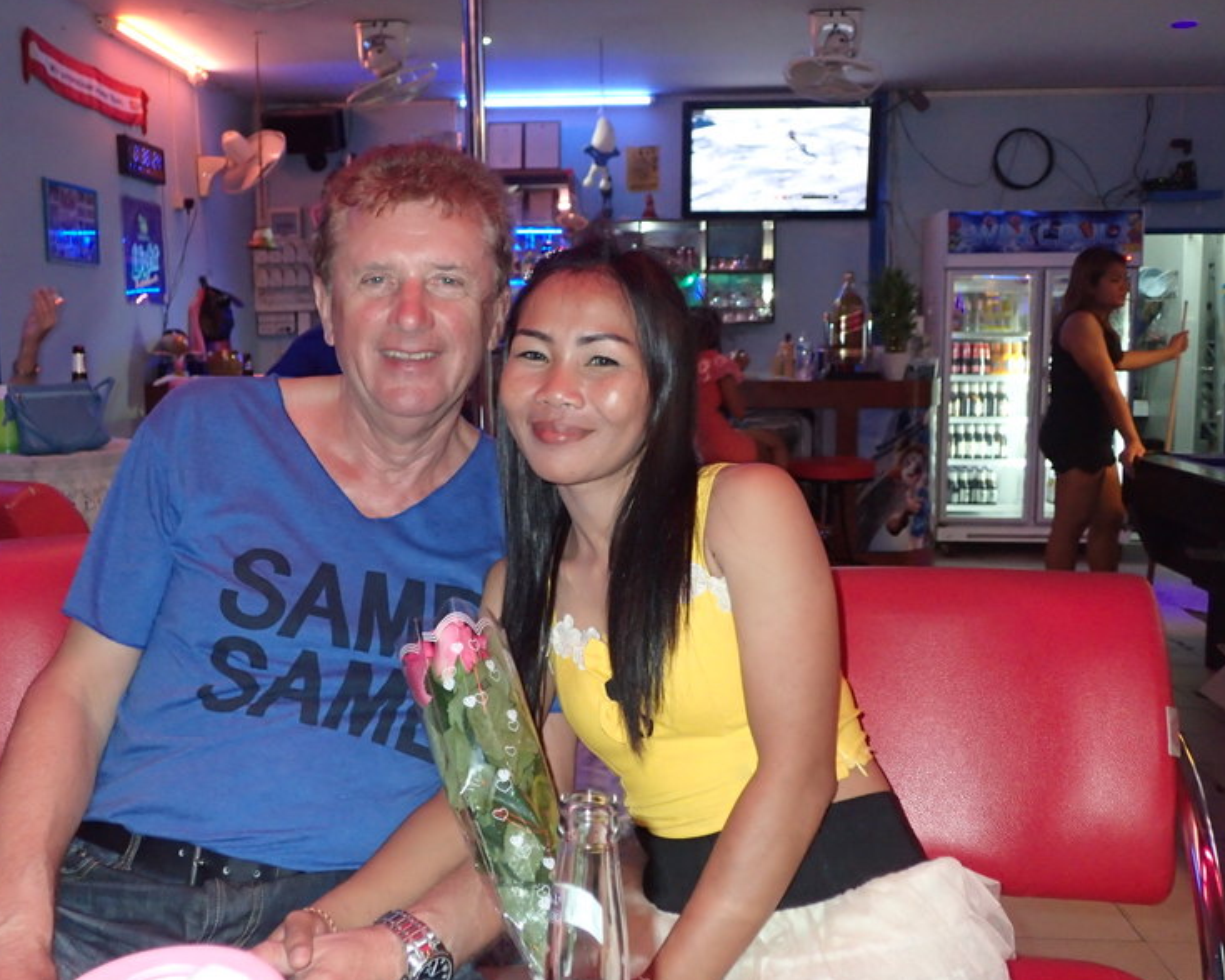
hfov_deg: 52.8
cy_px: 490
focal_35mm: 34
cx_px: 562
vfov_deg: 43.4
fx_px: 1233
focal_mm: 5.87
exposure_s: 1/30
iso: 640
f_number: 2.4
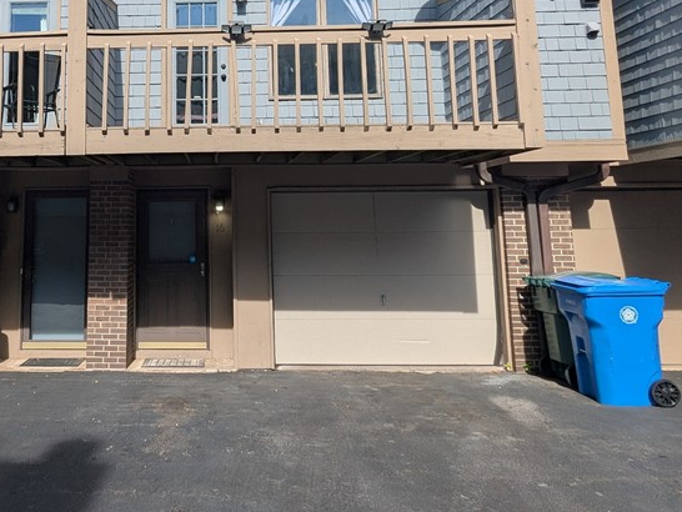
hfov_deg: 57.6
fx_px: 591
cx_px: 190
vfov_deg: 45.6
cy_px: 144
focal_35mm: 30
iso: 53
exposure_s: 1/968
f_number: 2.2
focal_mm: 2.35
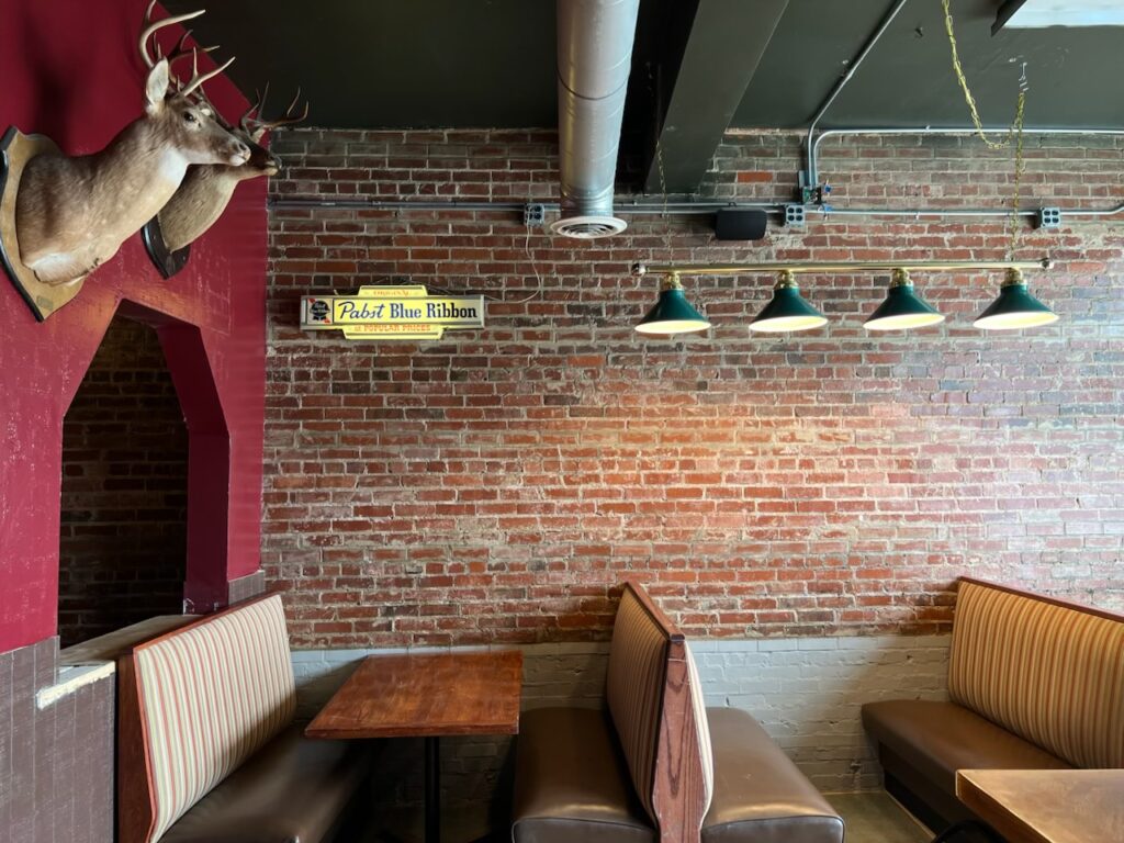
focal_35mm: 26
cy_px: 422
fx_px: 844
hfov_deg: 67.3
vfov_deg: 53.1
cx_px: 562
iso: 64
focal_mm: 5.7
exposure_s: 1/120
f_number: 1.5
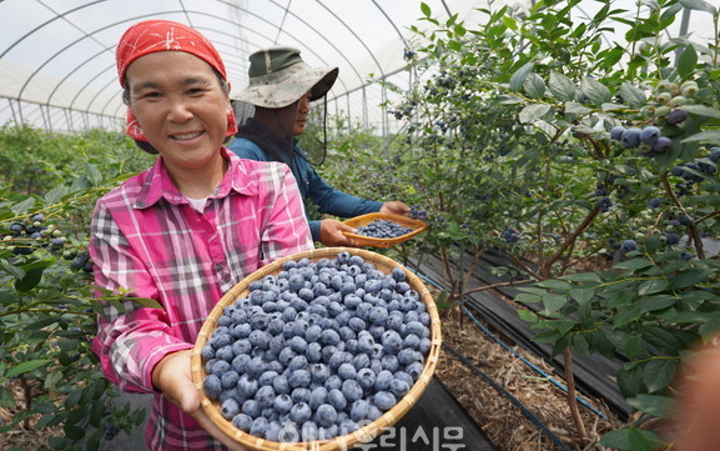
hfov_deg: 89.4
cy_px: 239
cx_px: 353
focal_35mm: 19
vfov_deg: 63.5
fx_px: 364
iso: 100
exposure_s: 1/400
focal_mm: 17.5
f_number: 4.5
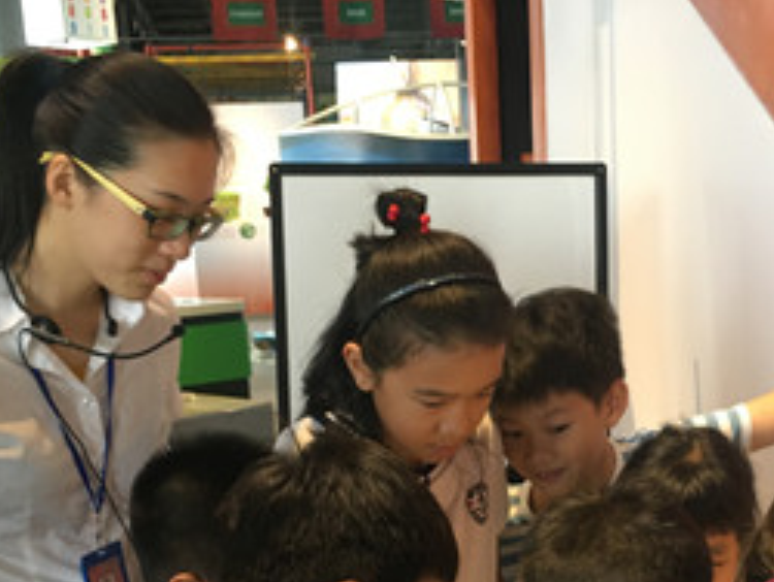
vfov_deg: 24.4
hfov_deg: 33.0
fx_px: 1298
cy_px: 553
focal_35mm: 58
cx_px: 486
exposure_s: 1/33
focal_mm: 4.15
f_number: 2.2
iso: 125
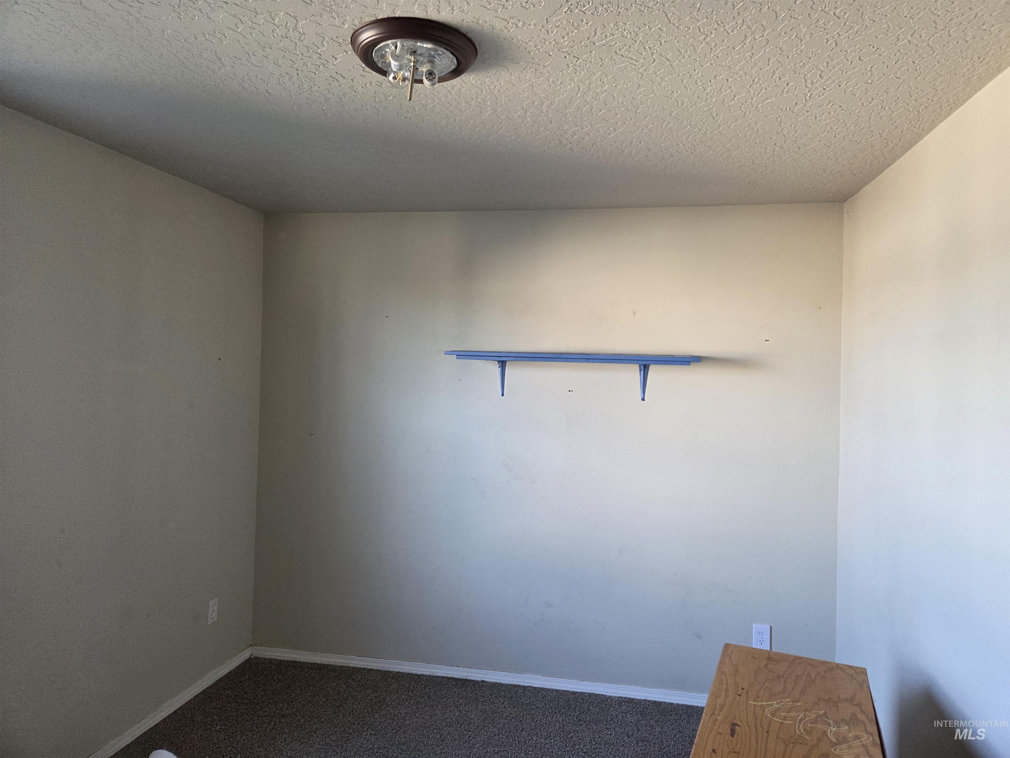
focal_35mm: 23
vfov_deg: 58.9
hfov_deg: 73.9
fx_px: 671
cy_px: 379
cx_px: 505
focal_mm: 5.4
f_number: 1.8
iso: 320
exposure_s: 1/120
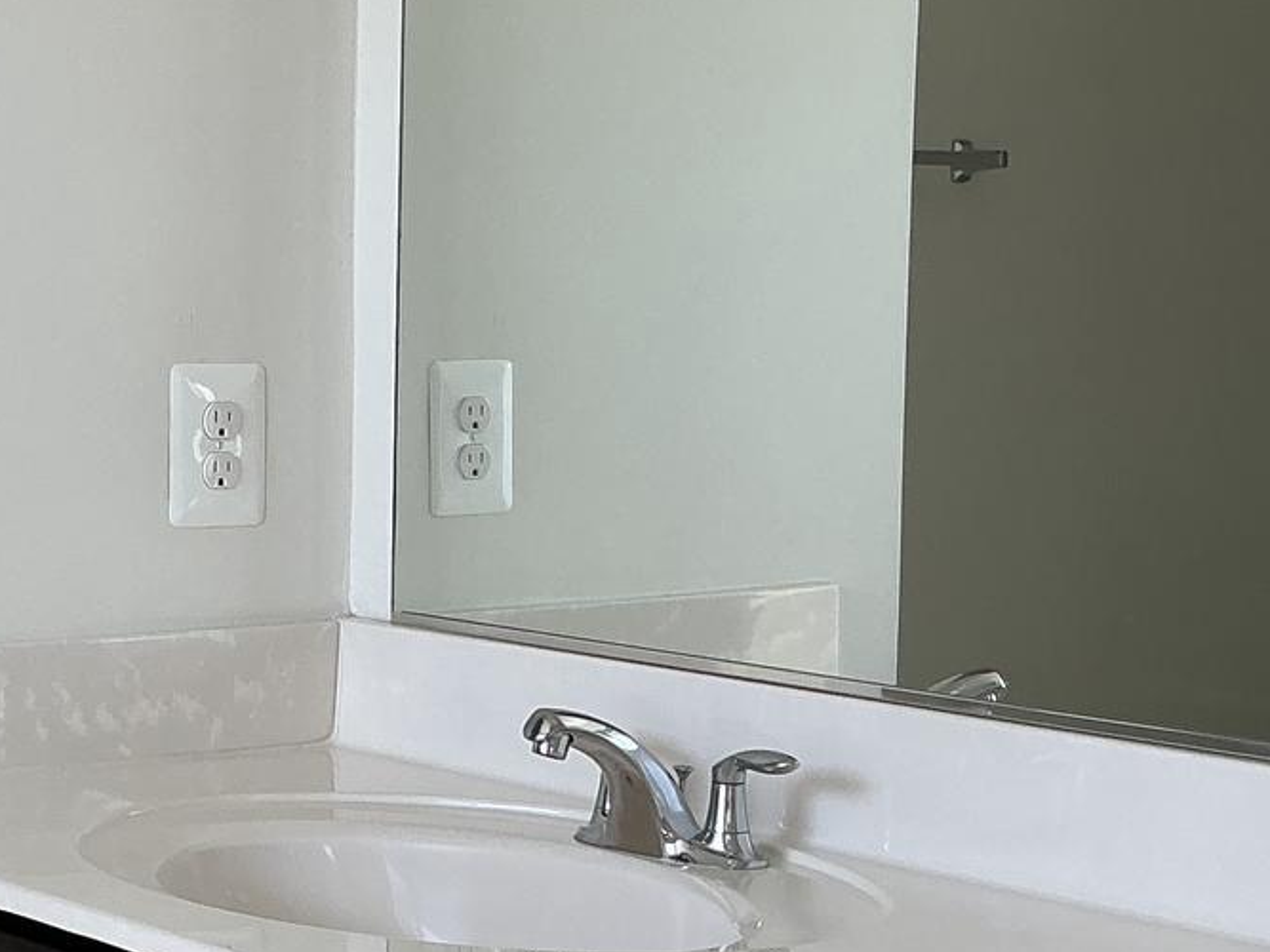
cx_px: 189
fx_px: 3265
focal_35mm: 89
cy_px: 596
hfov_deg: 21.6
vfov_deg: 16.6
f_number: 1.8
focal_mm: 3
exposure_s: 1/120
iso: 16
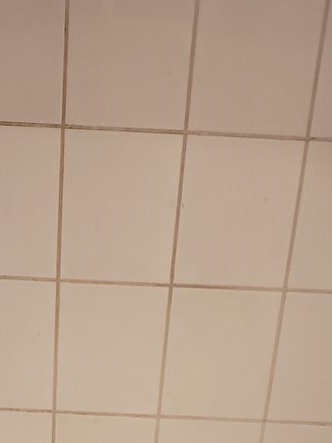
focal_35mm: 61
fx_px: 780
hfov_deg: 23.9
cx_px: 101
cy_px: 468
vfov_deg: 29.1
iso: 250
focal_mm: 4.3
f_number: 2.4
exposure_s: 1/30
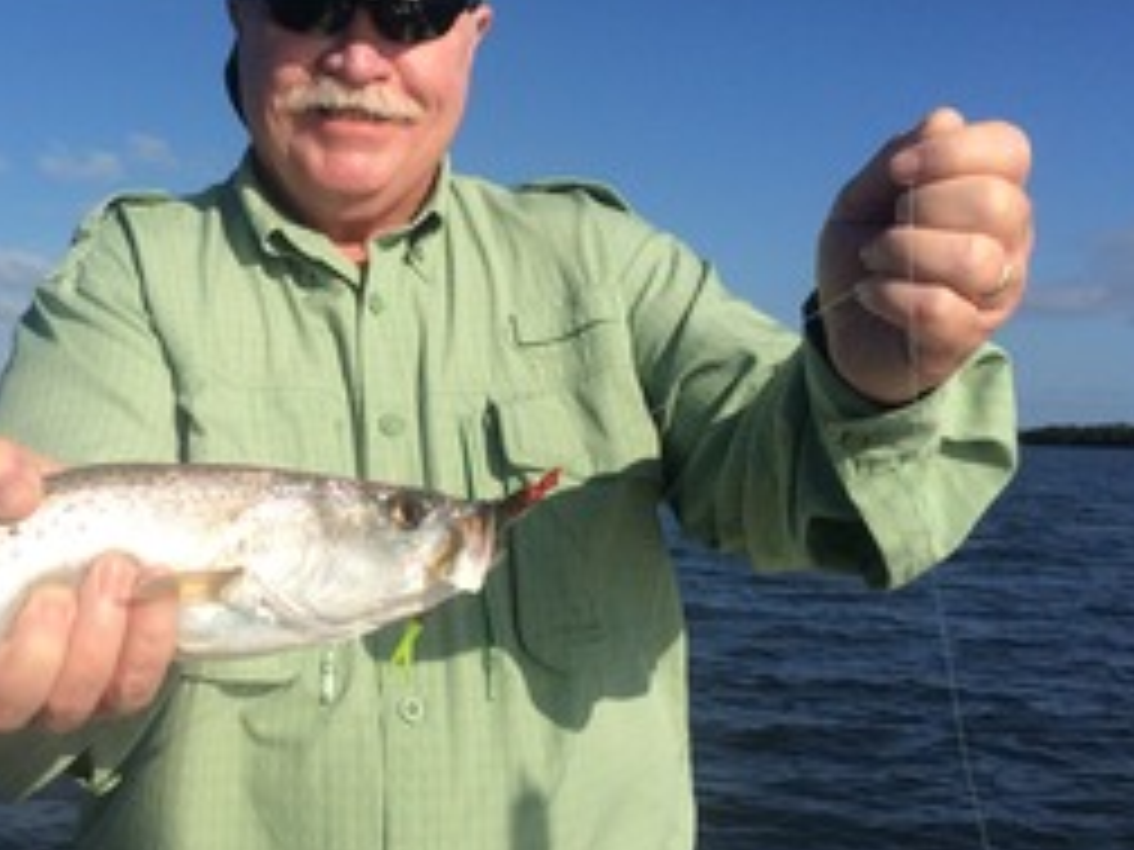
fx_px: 1507
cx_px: 284
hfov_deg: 40.1
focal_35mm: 46
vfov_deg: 31.4
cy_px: 328
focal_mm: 4.15
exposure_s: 1/4115
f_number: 2.2
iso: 32
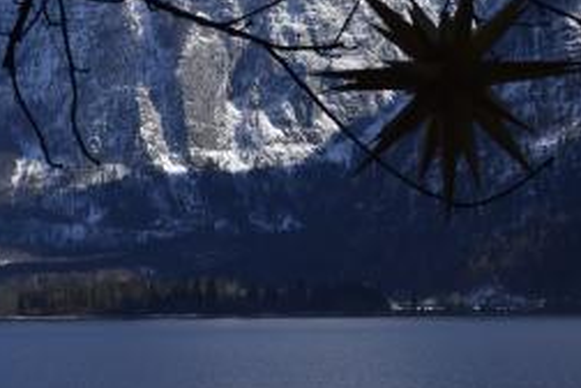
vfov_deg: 8.8
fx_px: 2501
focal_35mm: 155
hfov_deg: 13.2
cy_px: 27
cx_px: 145
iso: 100
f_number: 8
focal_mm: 52
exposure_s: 1/800
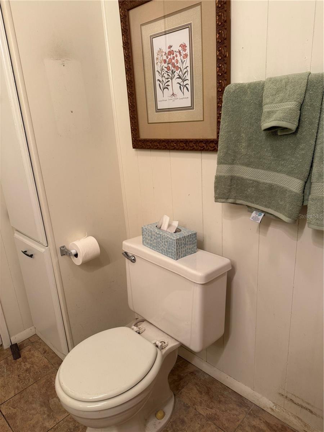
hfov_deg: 56.8
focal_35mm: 24
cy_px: 216
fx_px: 300
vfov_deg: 71.6
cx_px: 162
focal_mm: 6.76
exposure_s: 1/60
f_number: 1.78
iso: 160
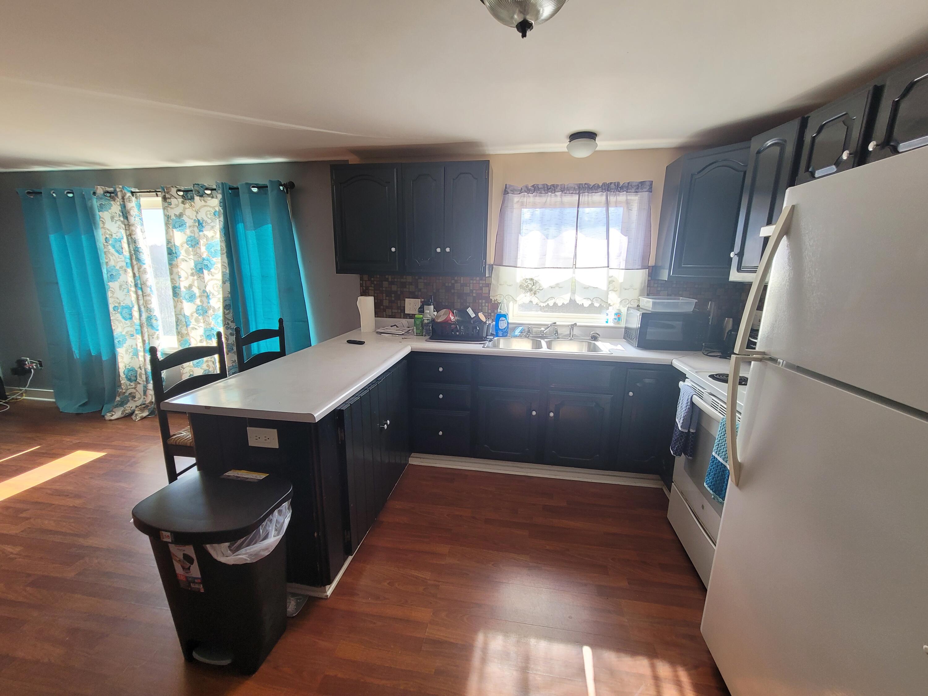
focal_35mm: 13
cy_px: 348
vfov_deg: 89.9
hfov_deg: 106.2
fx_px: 349
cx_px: 464
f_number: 2.2
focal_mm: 2.2
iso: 100
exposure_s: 1/100
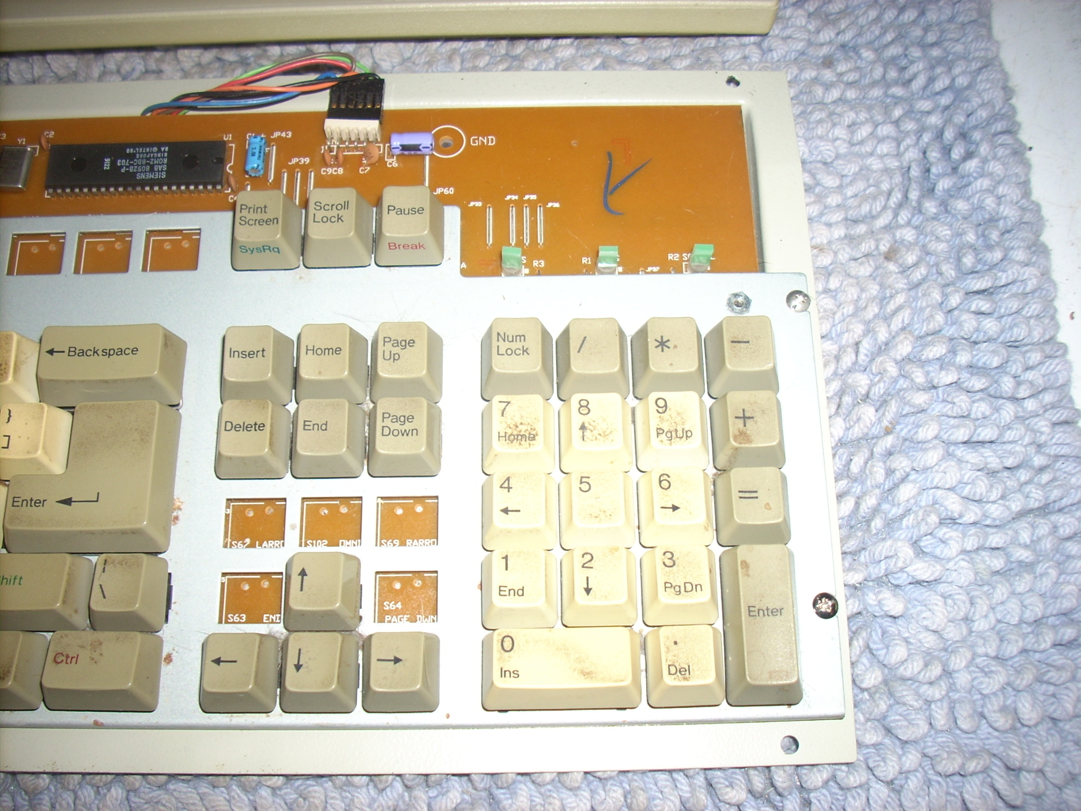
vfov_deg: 38.7
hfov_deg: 50.1
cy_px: 406
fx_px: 1155
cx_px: 540
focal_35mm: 37
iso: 64
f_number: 2.8
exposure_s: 1/60
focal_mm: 6.2
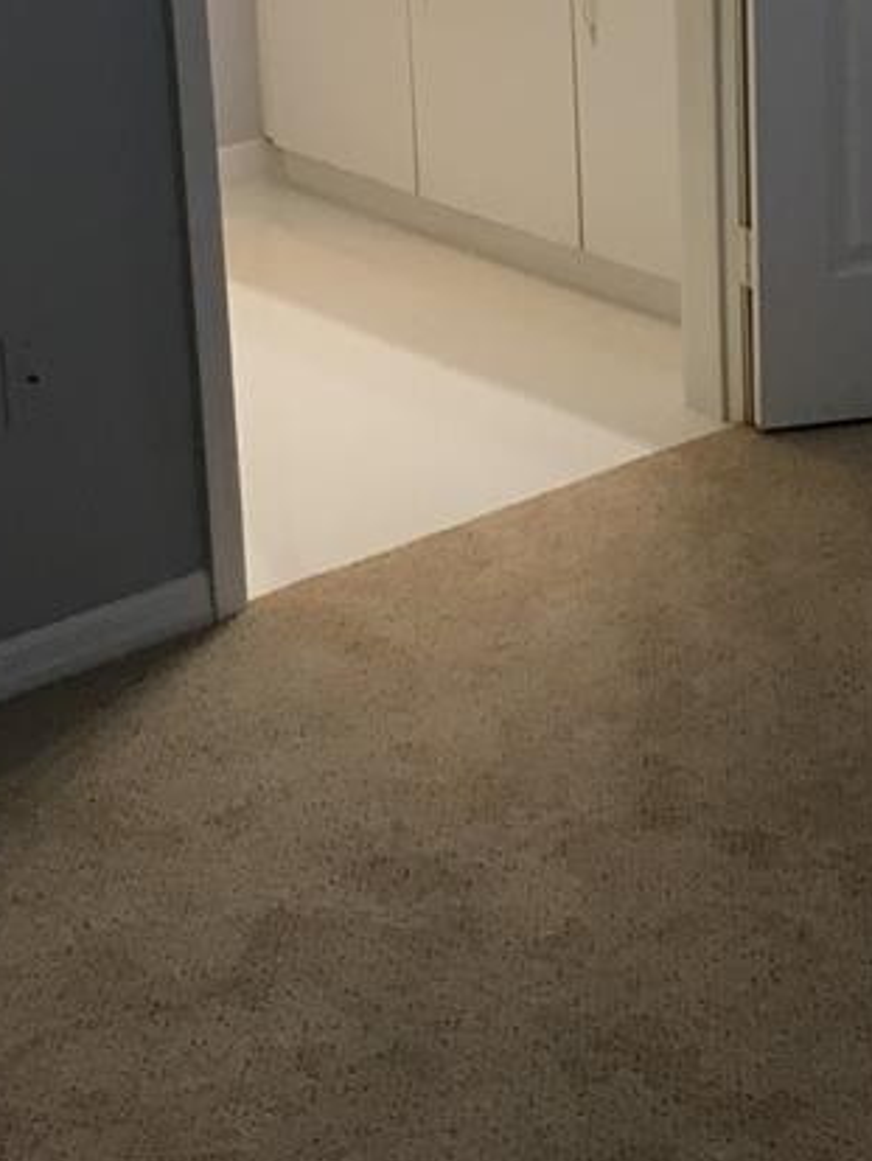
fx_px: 2818
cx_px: 866
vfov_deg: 22.7
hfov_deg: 17.2
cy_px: 107
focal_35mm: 84
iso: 50
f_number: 2.2
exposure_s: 1/30
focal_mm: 4.15
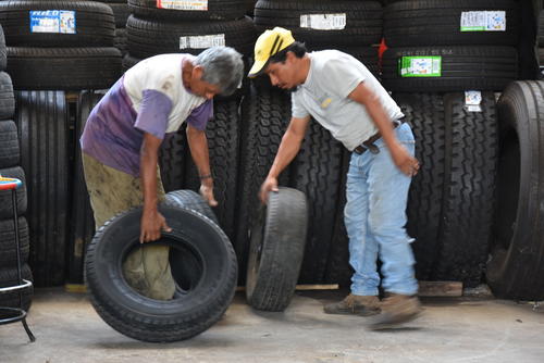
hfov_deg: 14.9
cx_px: 272
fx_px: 2086
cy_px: 182
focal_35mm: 138
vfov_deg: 10.0
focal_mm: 92
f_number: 5.6
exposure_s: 1/25
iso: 400
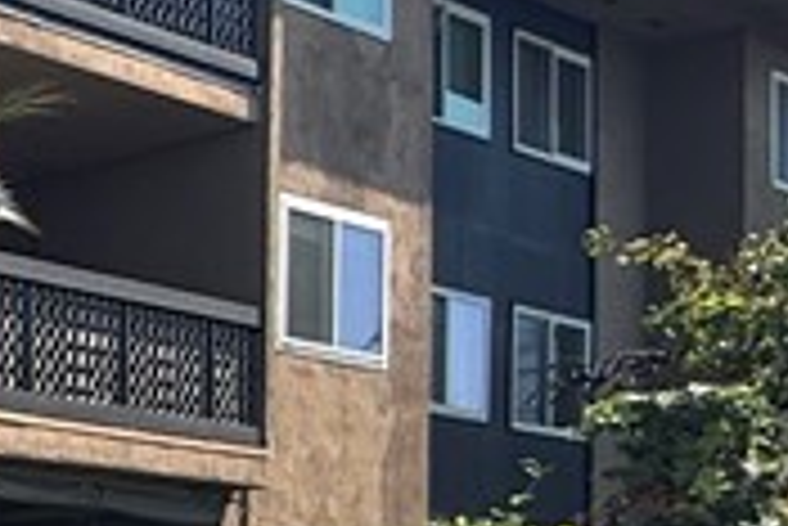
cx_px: -1184
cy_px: 764
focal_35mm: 85
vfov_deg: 15.0
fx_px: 1862
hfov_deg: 14.2
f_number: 2.2
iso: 50
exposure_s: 1/1235
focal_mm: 2.22
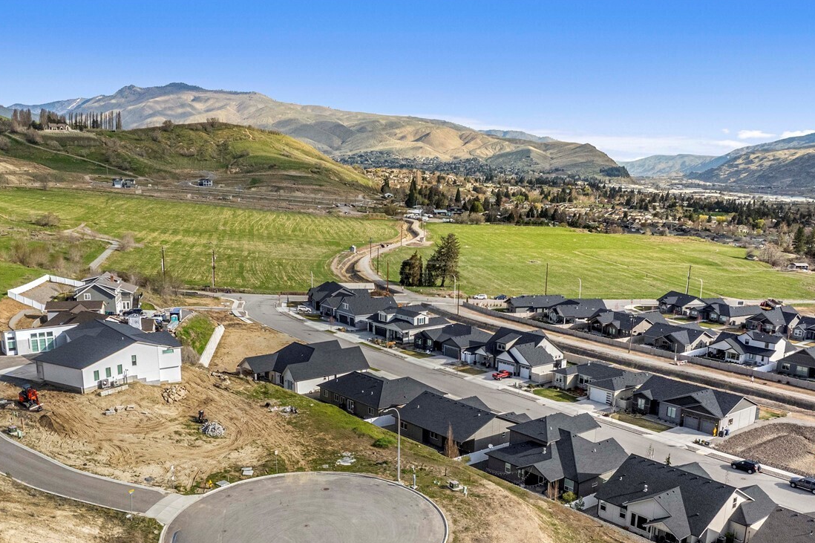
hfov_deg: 55.8
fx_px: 769
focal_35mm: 34
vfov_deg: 38.1
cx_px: 420
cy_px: 388
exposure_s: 1/4000
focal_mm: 8.38
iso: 100
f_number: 2.8
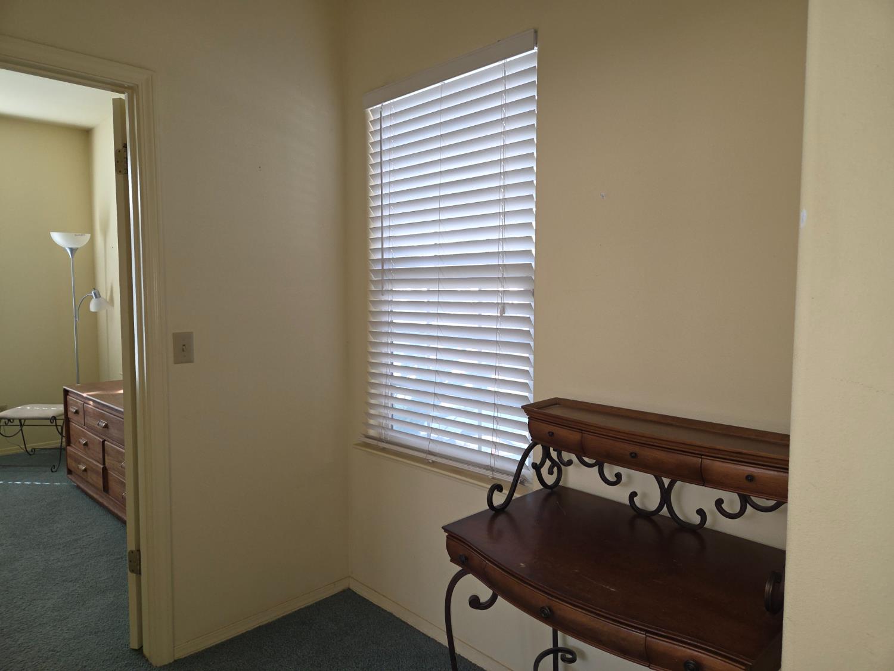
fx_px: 594
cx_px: 447
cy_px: 336
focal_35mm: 23
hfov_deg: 73.9
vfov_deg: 58.9
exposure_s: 1/60
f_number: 1.8
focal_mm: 5.4
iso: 100
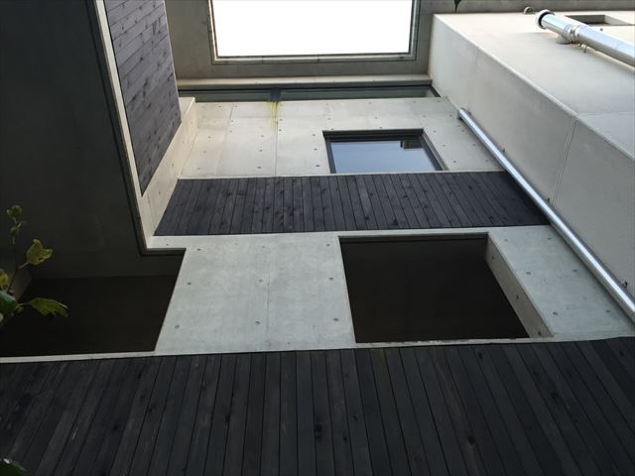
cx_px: 318
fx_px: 532
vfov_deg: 48.2
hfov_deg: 61.7
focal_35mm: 29
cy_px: 238
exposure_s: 1/30
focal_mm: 4.15
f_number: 2.2
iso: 64
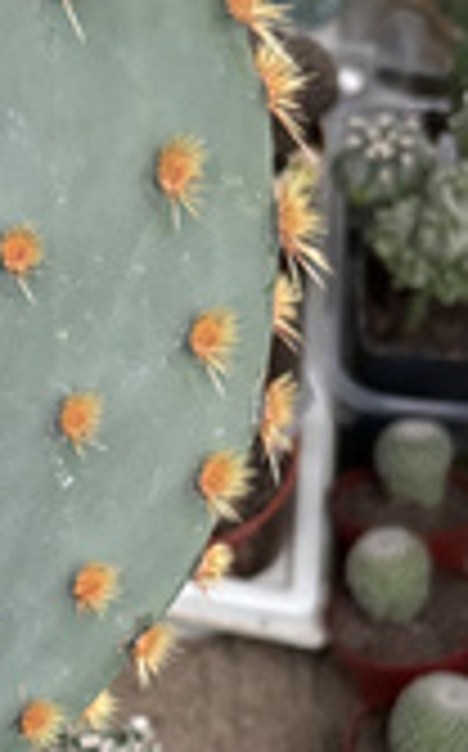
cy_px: 585
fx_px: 2026
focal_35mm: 99
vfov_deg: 20.8
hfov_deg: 12.4
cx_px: -274
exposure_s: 1/60
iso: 500
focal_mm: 5.96
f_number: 1.6
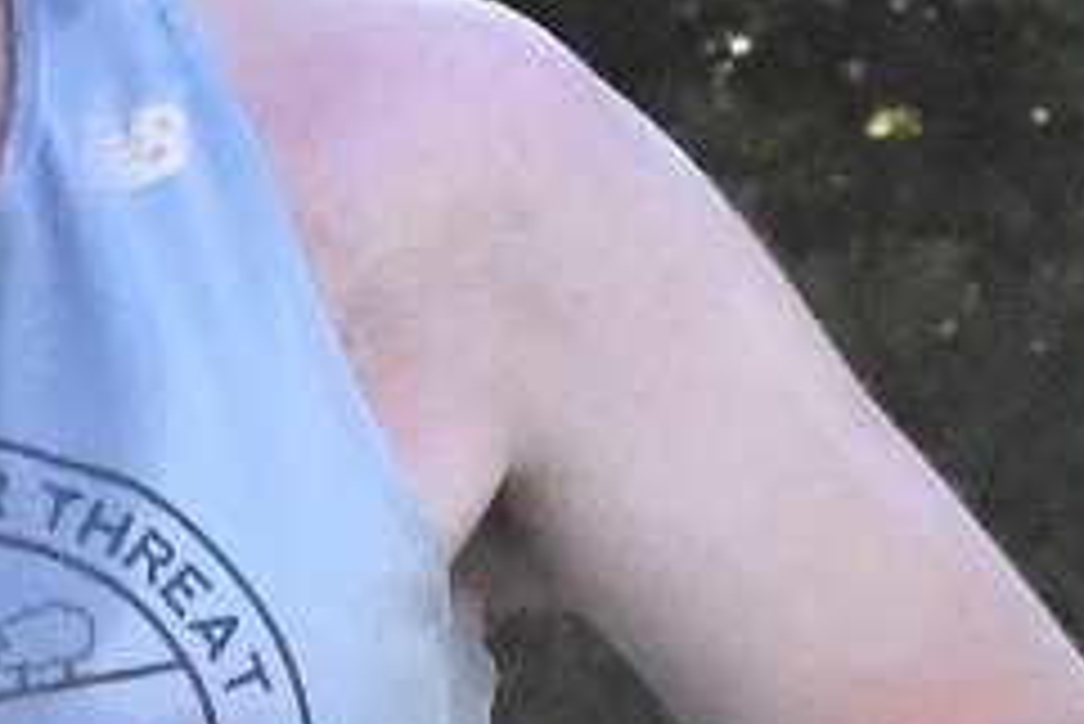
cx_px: -299
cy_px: 382
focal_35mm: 479
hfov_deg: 4.3
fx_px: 14435
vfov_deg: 2.9
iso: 5000
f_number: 10
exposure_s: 1/800
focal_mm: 75
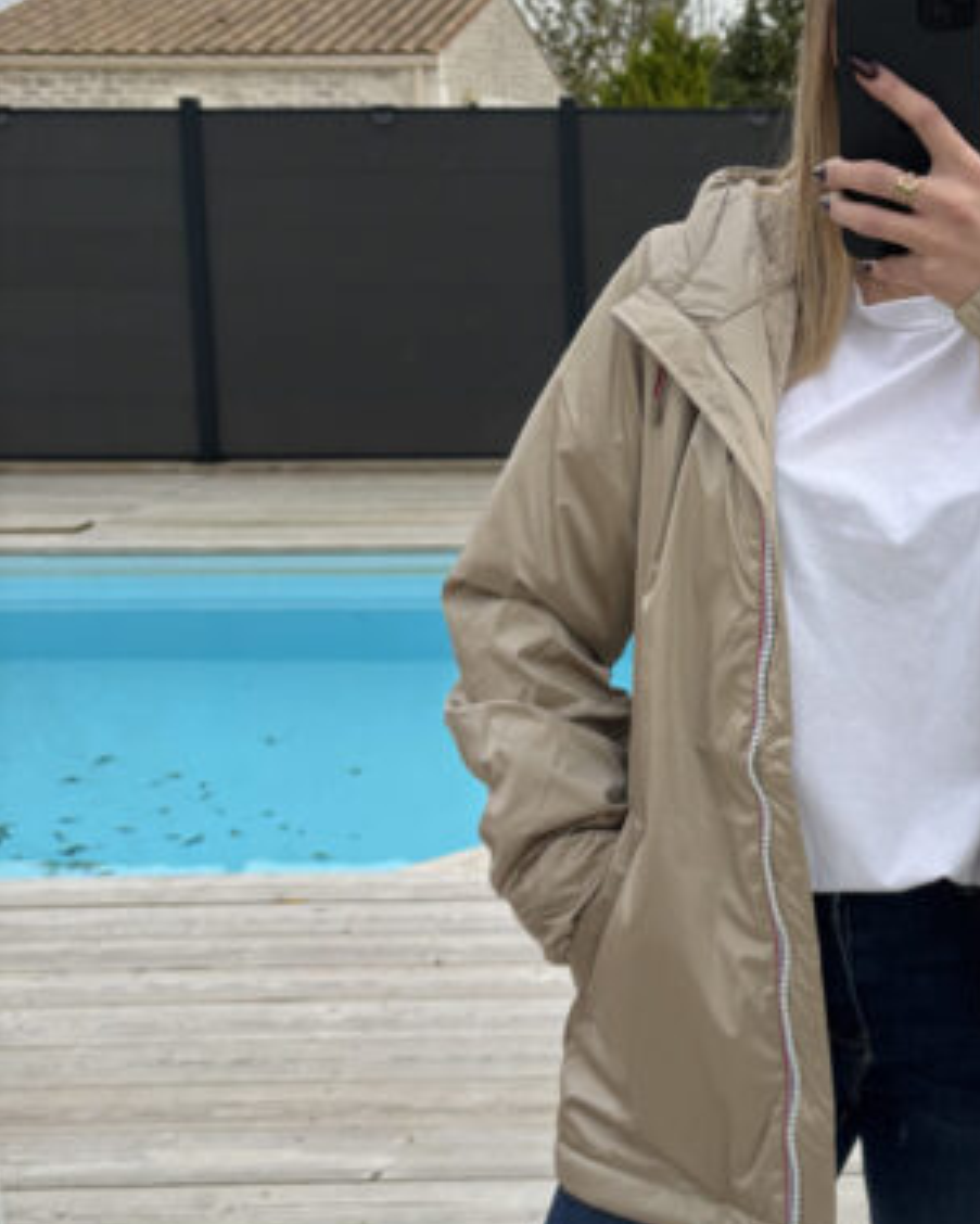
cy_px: 466
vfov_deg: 34.6
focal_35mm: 54
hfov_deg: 26.6
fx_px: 1957
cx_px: 973
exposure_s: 1/512
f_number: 1.6
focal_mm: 5.96
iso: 50
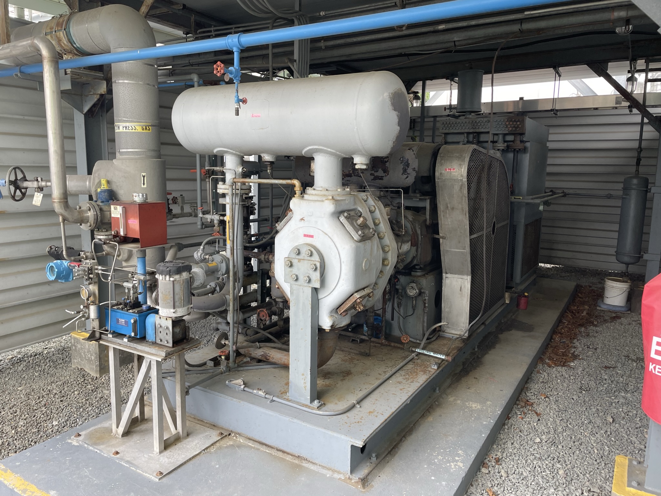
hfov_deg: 67.3
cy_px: 248
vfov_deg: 53.1
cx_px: 330
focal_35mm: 26
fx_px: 496
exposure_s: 1/169
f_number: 1.6
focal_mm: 4.2
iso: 32
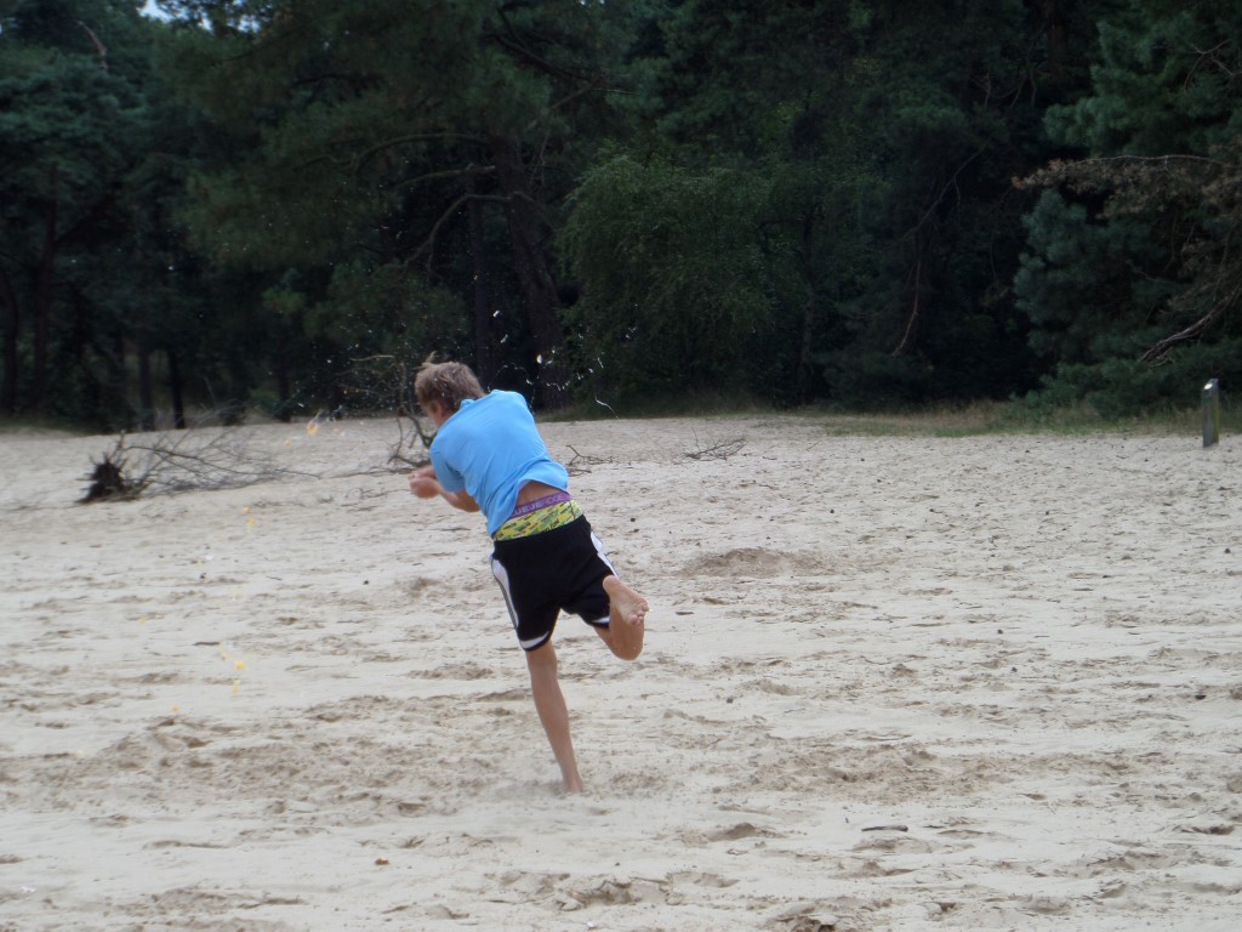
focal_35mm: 120
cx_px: 621
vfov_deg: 12.3
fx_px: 4306
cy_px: 466
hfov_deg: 16.4
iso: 80
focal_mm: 19.5
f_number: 4.4
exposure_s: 1/500
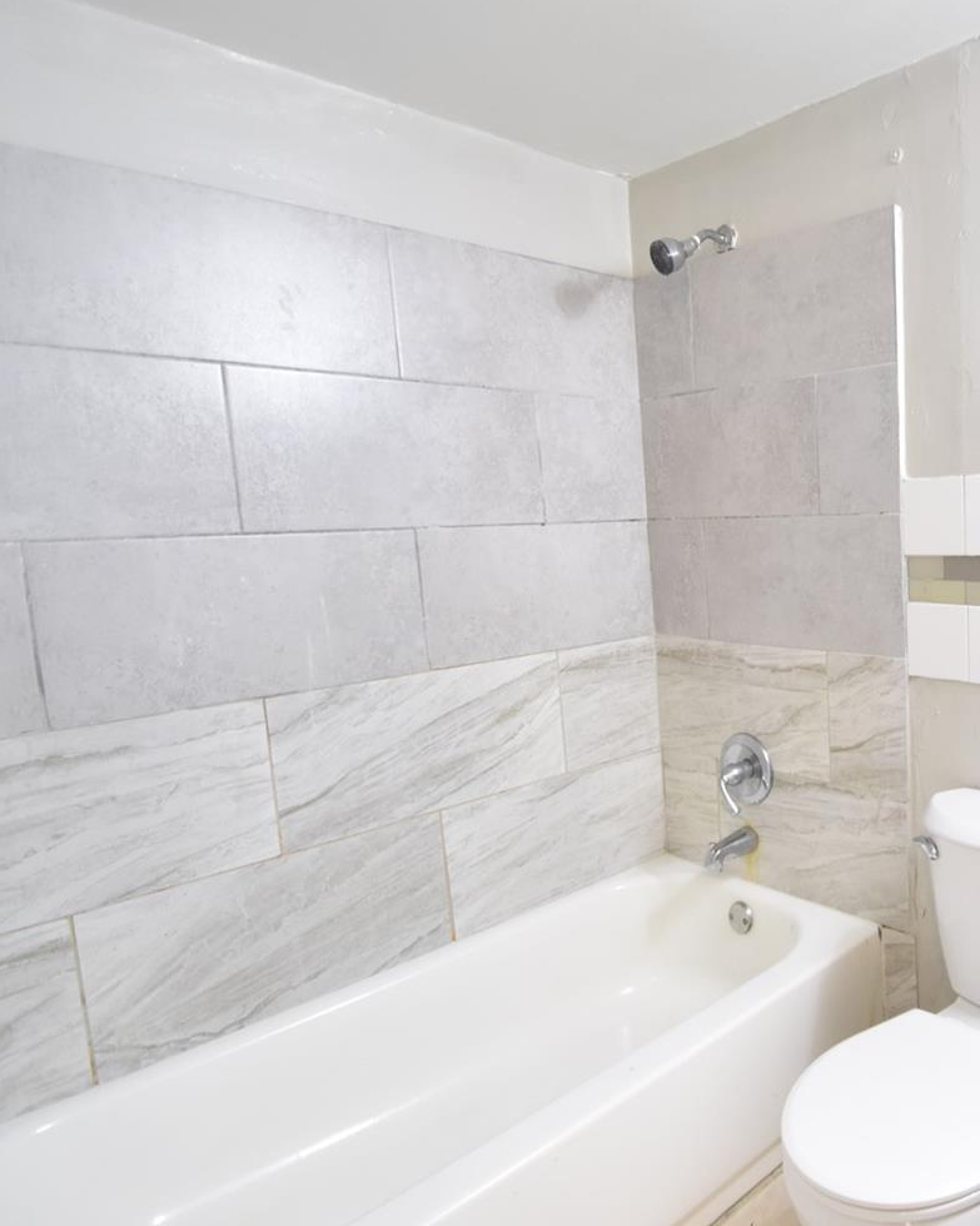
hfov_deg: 53.4
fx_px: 834
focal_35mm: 23
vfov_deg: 72.6
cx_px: 880
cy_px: 611
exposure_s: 1/30
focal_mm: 10
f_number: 3.5
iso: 800
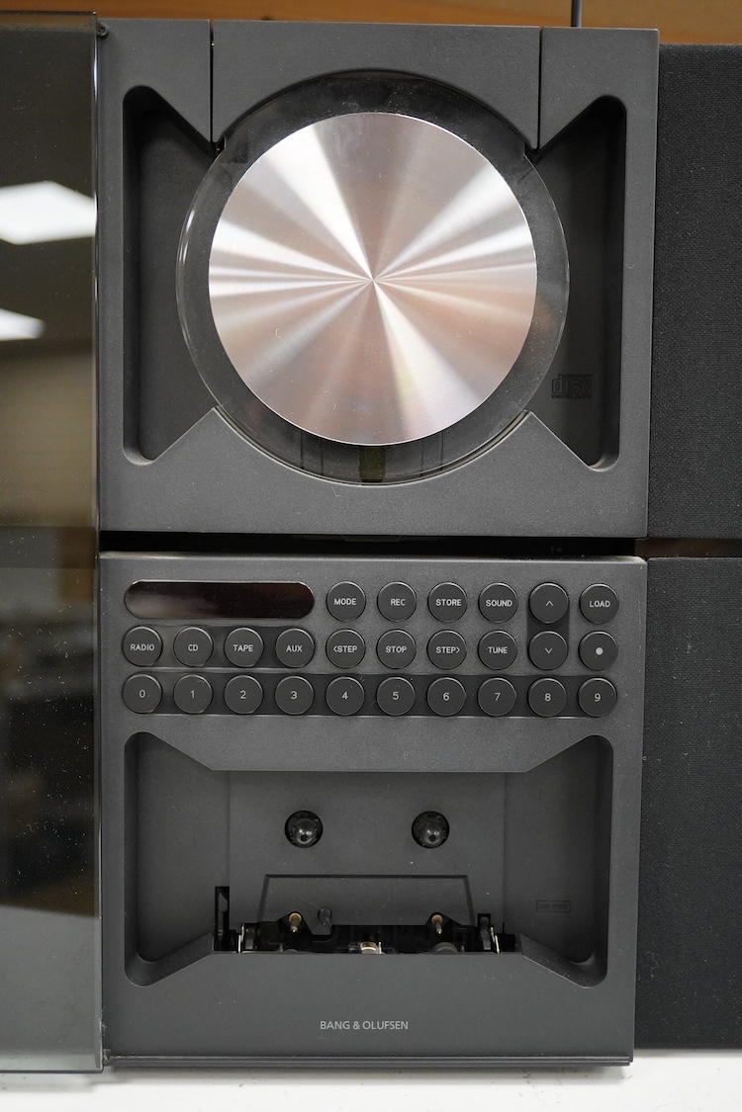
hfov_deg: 29.9
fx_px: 1391
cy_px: 556
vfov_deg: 43.6
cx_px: 371
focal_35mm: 45
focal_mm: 30
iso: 3200
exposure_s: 1/200
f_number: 5
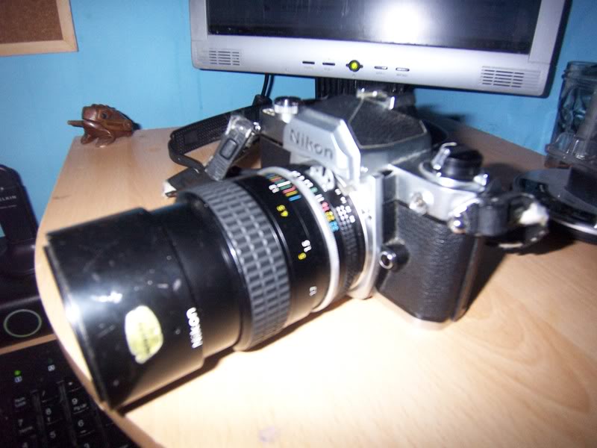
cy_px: 224
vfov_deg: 58.9
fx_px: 397
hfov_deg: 73.9
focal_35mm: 23
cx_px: 298
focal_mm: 3.8
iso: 200
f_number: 2.8
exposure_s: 1/30
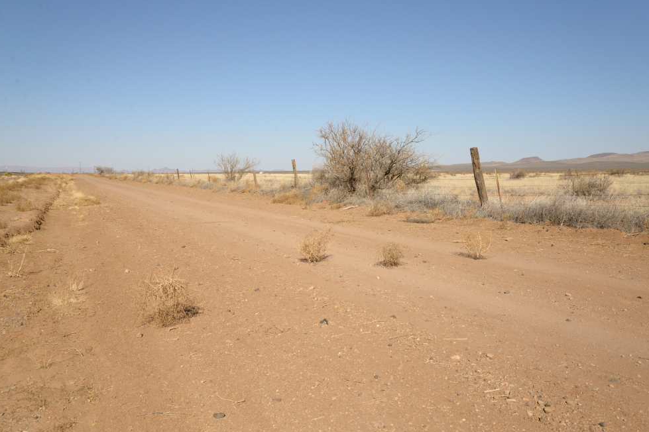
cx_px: 328
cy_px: 221
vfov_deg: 37.8
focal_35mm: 35
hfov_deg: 54.4
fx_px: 631
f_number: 10
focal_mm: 34
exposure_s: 1/1600
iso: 640
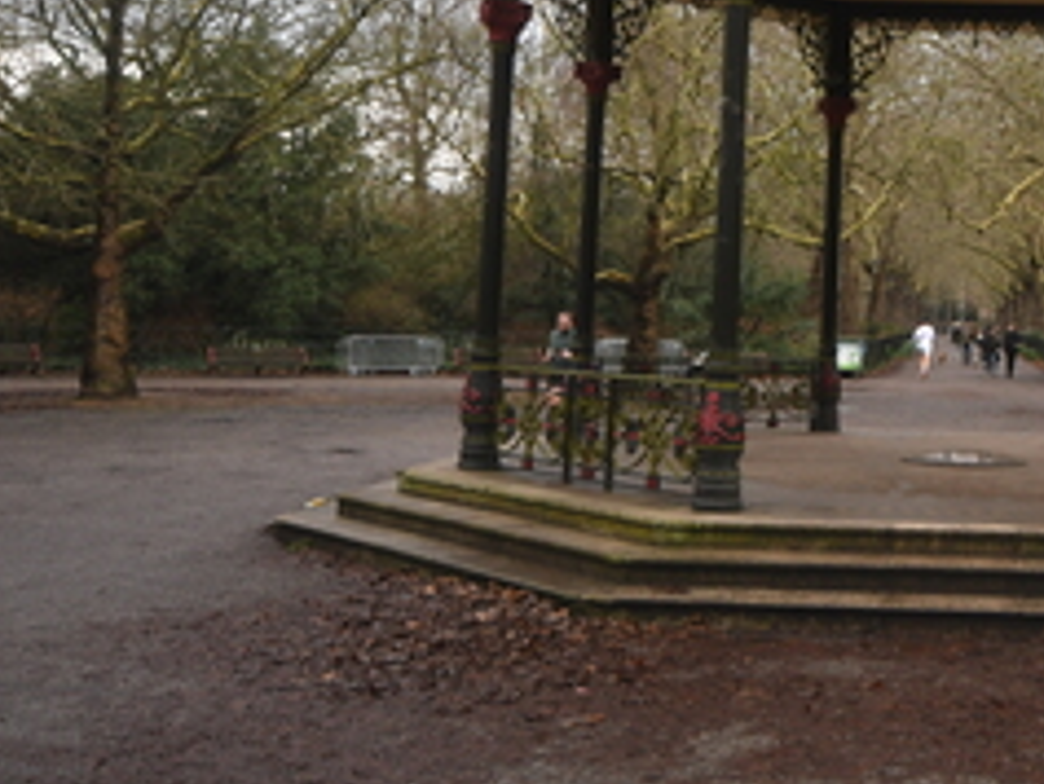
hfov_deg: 32.4
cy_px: 117
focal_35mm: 56
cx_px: 965
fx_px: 1690
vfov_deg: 25.5
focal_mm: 20
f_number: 5.6
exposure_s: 1/160
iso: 640
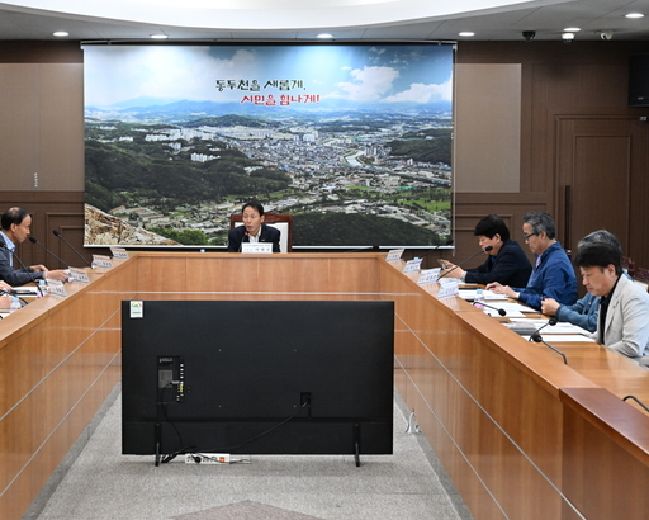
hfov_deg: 27.8
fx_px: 1307
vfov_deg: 22.5
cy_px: 271
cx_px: 251
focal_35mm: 68
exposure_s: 1/125
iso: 4000
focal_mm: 53
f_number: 7.1
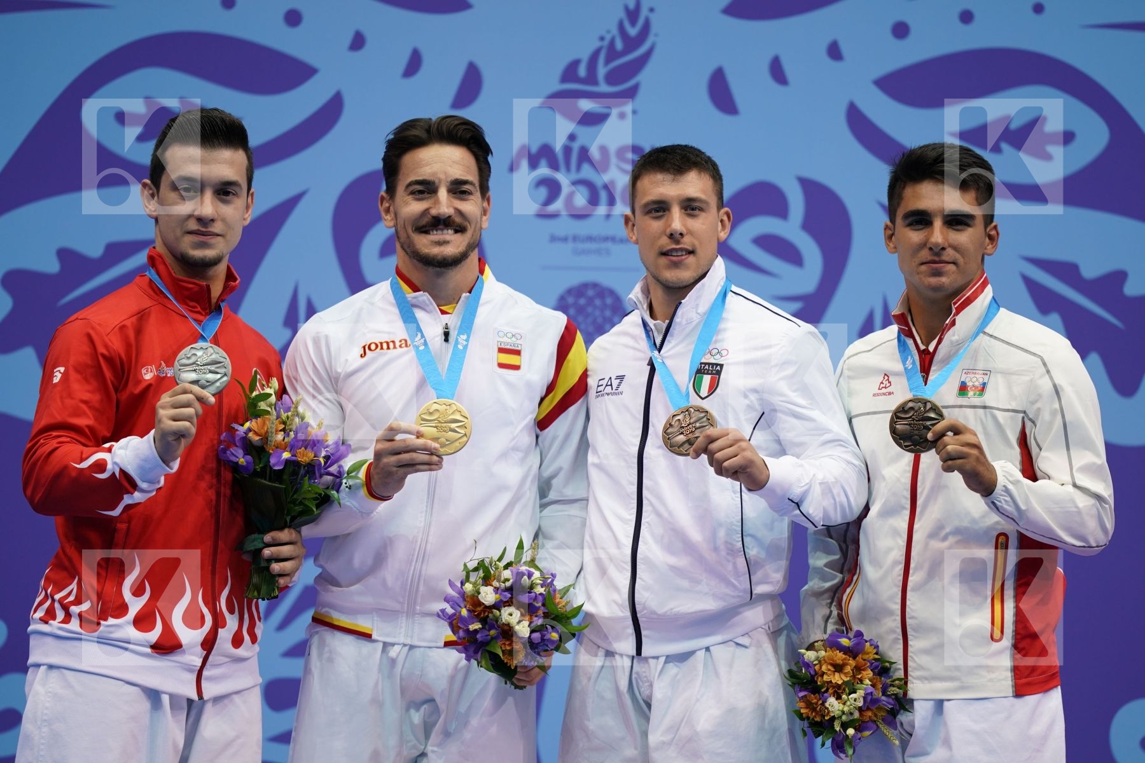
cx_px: 572
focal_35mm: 400
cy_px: 382
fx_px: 12721
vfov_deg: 3.4
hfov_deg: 5.2
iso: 500
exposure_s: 1/500
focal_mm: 400
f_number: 2.8
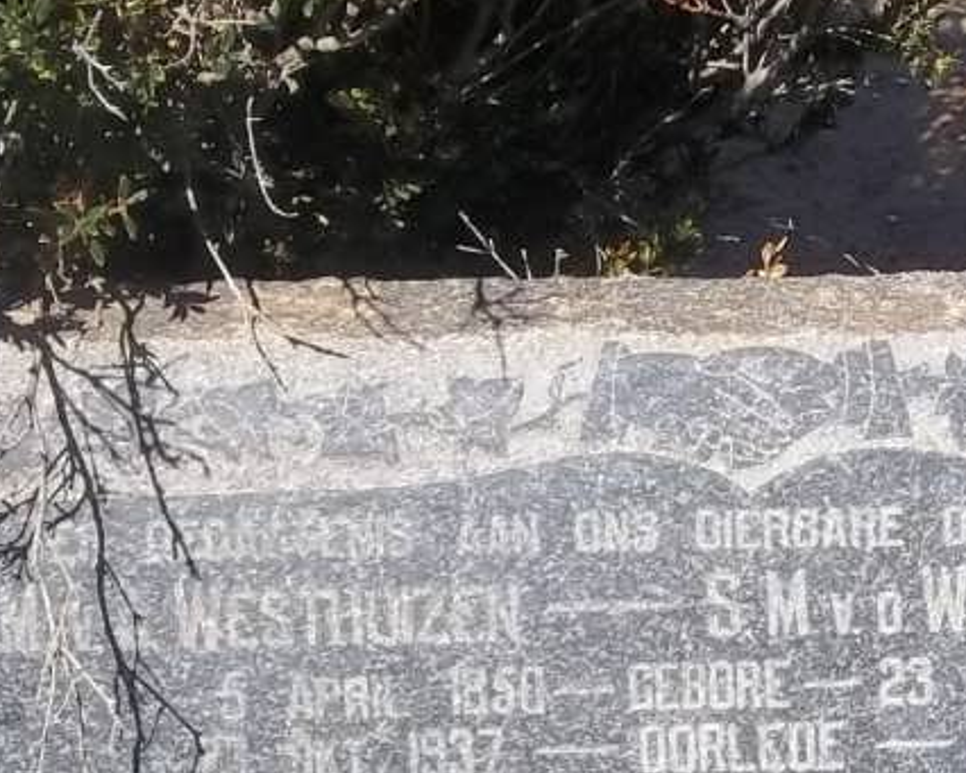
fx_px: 2516
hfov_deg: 21.4
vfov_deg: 17.1
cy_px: 746
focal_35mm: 88
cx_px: 800
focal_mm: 5.7
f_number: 5.5
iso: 80
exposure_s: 1/400
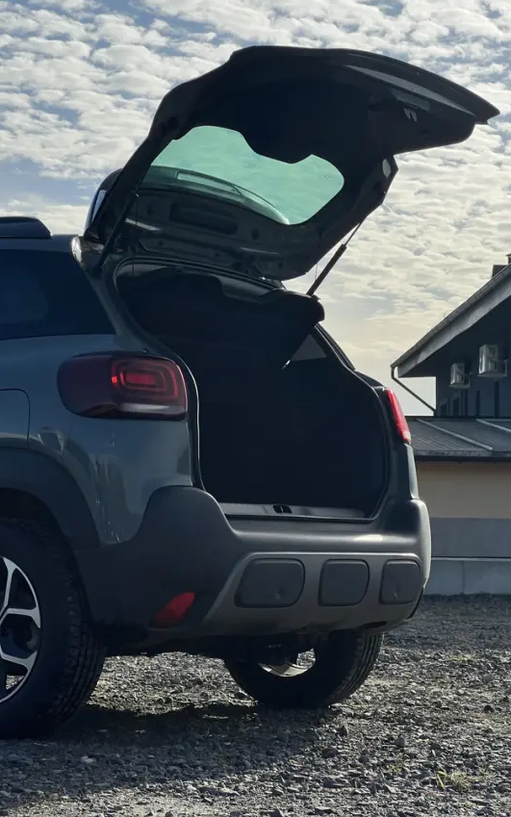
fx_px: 1826
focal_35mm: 82
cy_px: 408
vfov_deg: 25.2
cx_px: 235
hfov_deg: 15.9
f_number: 2.8
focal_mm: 9
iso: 32
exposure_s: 1/1468
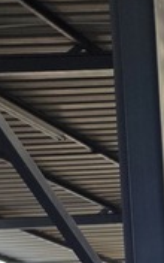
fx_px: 1015
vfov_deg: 12.5
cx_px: 701
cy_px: 563
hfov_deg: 6.7
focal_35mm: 142
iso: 80
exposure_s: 1/1874
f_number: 1.7
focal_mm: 6.25
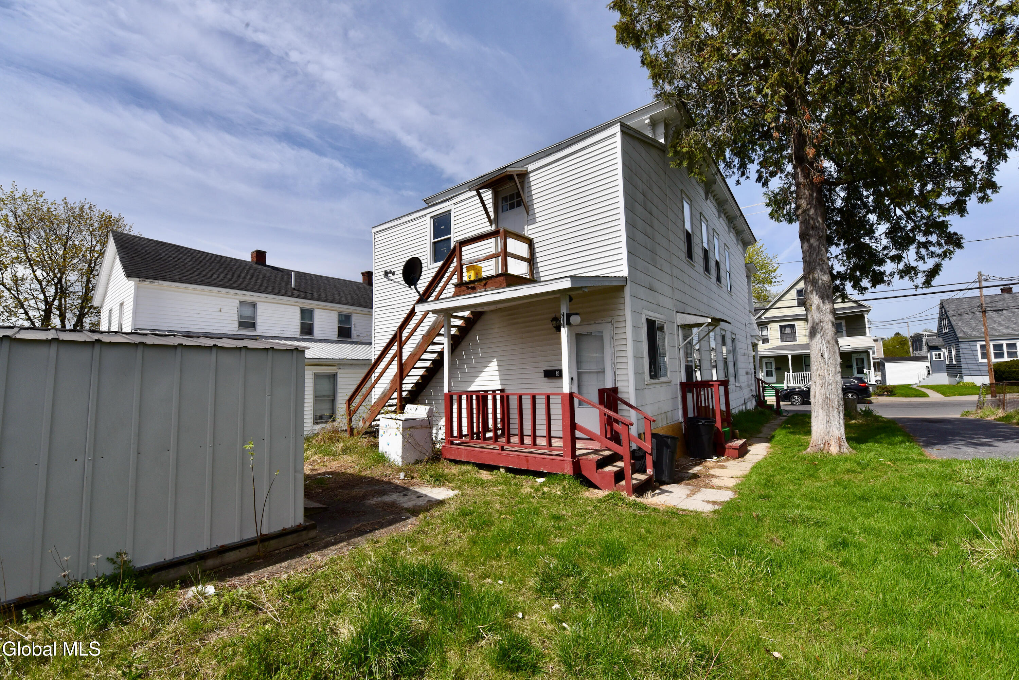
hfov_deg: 104.2
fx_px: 396
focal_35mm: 14
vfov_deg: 81.3
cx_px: 510
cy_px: 340
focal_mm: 14
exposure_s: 1/1000
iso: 800
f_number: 16
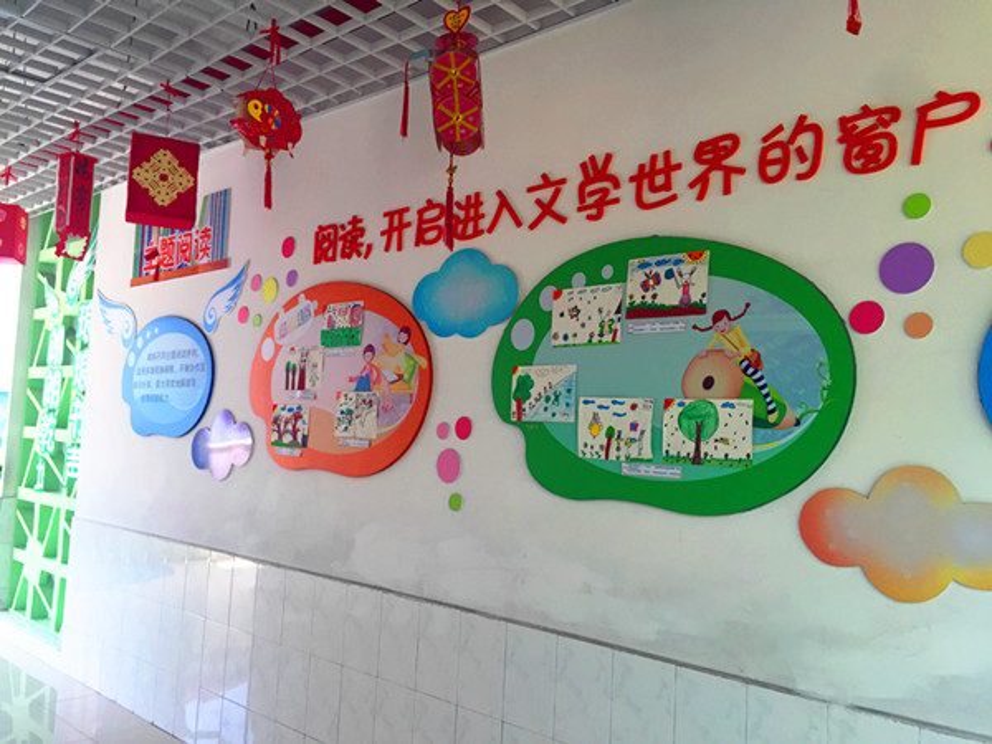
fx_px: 831
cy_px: 372
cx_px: 496
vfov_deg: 48.2
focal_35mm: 29
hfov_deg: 61.7
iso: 32
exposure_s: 1/40
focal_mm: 4.15
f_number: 2.2
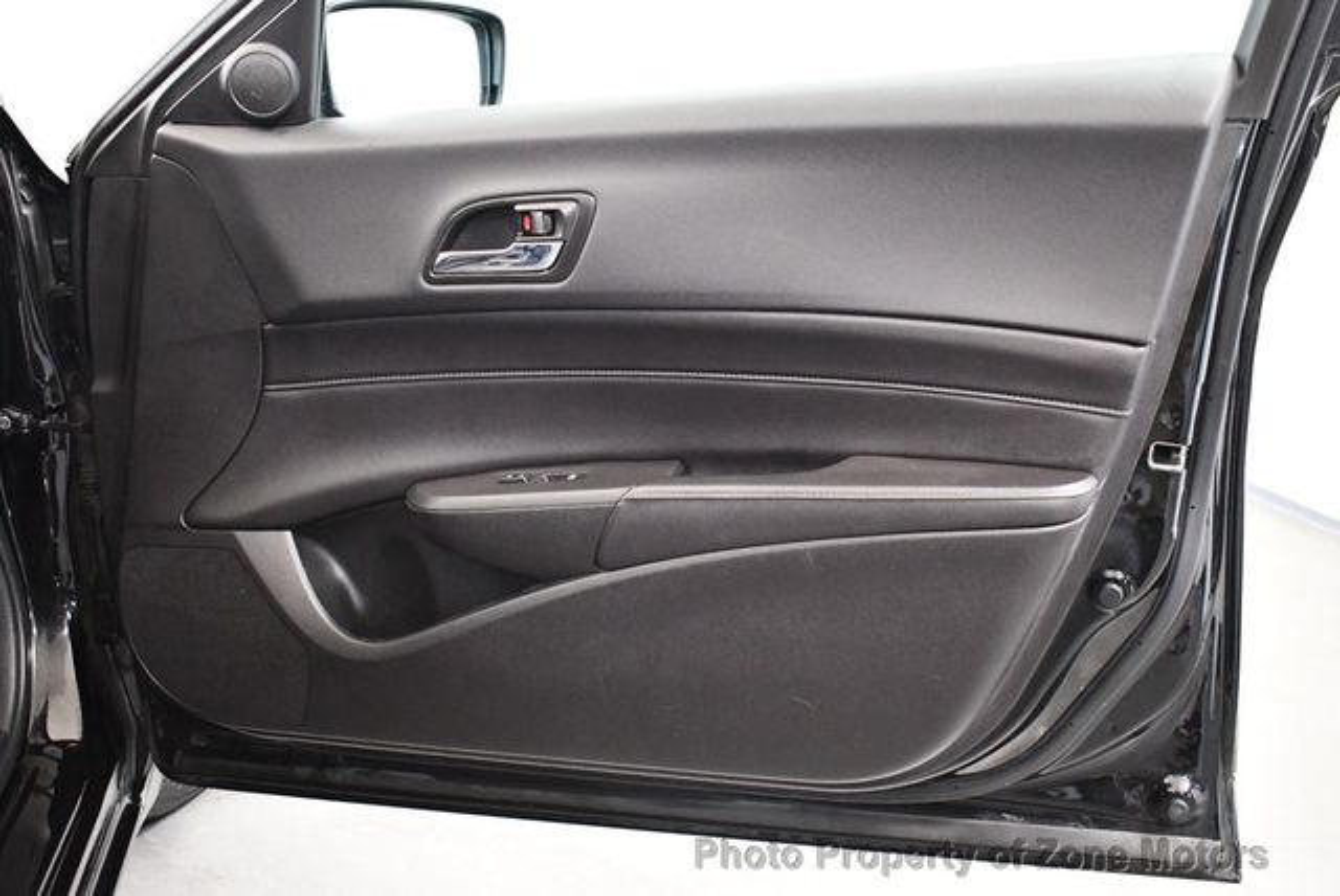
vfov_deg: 30.6
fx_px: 1639
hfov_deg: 44.5
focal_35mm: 44
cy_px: 448
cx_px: 670
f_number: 3.8
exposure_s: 1/60
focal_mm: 22
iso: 5000
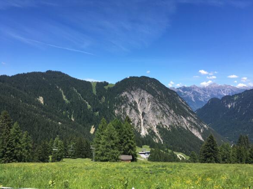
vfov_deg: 48.2
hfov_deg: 61.7
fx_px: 212
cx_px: 126
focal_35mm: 29
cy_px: 94
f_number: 2.2
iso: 25
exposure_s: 1/1221
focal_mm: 4.15
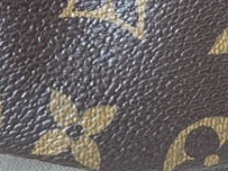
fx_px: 1567
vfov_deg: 6.1
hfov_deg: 8.3
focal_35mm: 238
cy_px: -138
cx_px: 219
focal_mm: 6.76
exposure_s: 1/50
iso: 64
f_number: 1.78
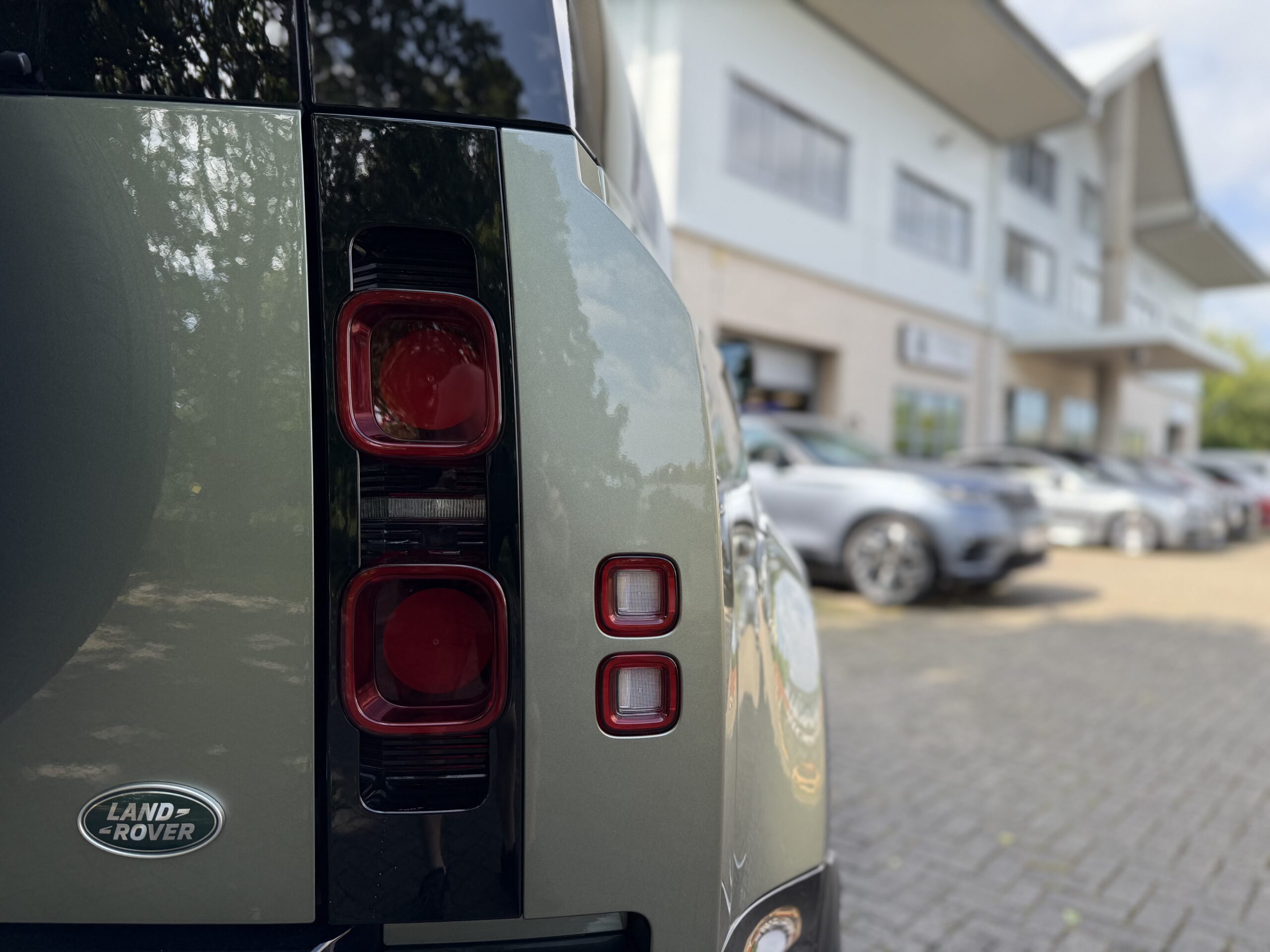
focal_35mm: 24
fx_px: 881
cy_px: 476
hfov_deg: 71.6
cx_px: 635
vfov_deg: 56.8
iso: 80
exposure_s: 1/1091
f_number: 1.78
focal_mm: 6.76
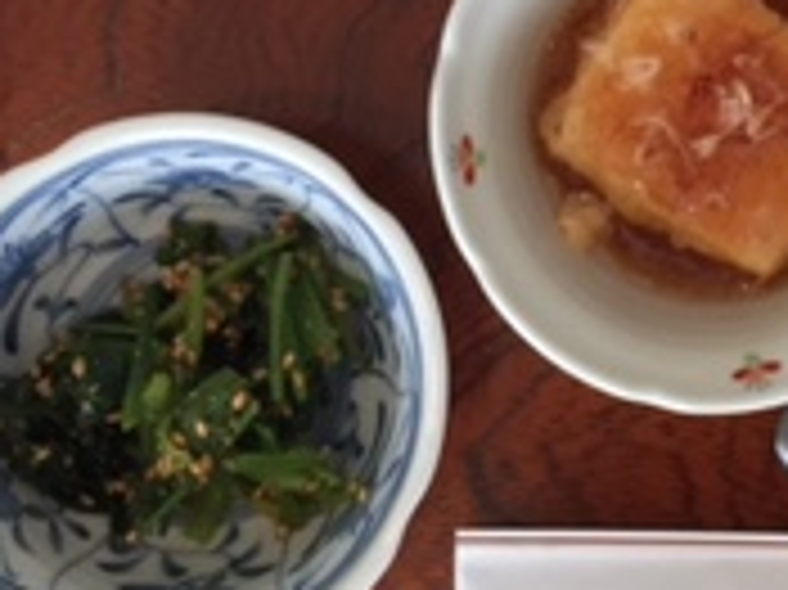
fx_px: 2411
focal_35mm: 106
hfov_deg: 18.0
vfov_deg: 13.2
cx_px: 847
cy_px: -293
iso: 32
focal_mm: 4.15
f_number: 2.2
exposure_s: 1/40
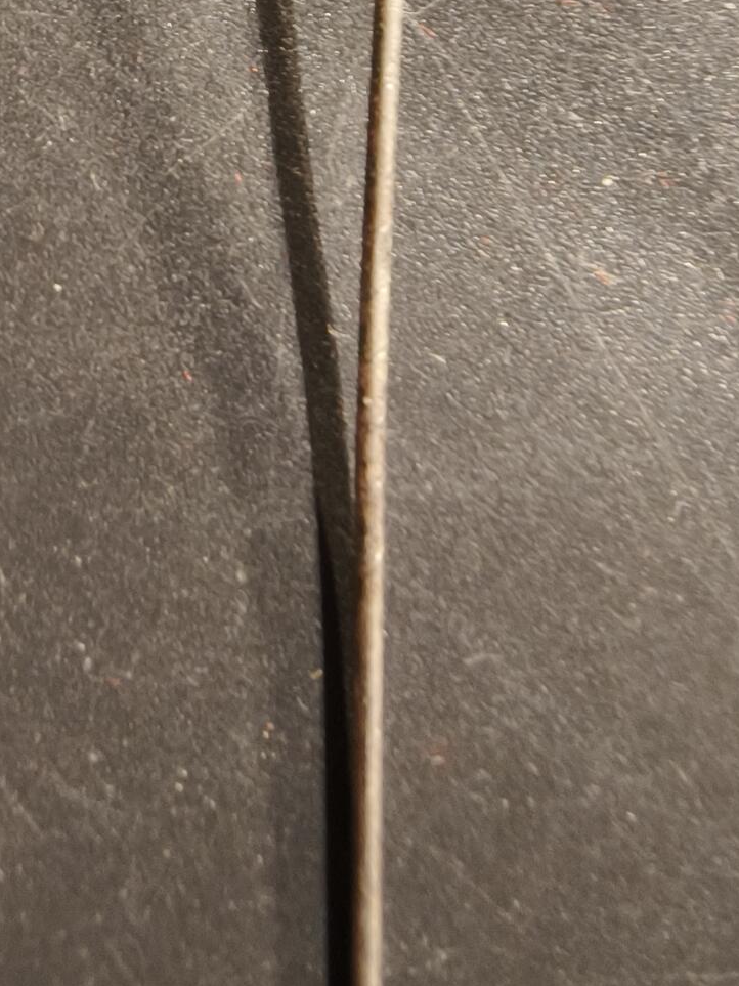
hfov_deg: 33.6
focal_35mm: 43
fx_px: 1224
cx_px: 394
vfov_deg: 40.2
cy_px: 76
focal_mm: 2.32
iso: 500
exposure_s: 1/33.3
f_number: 2
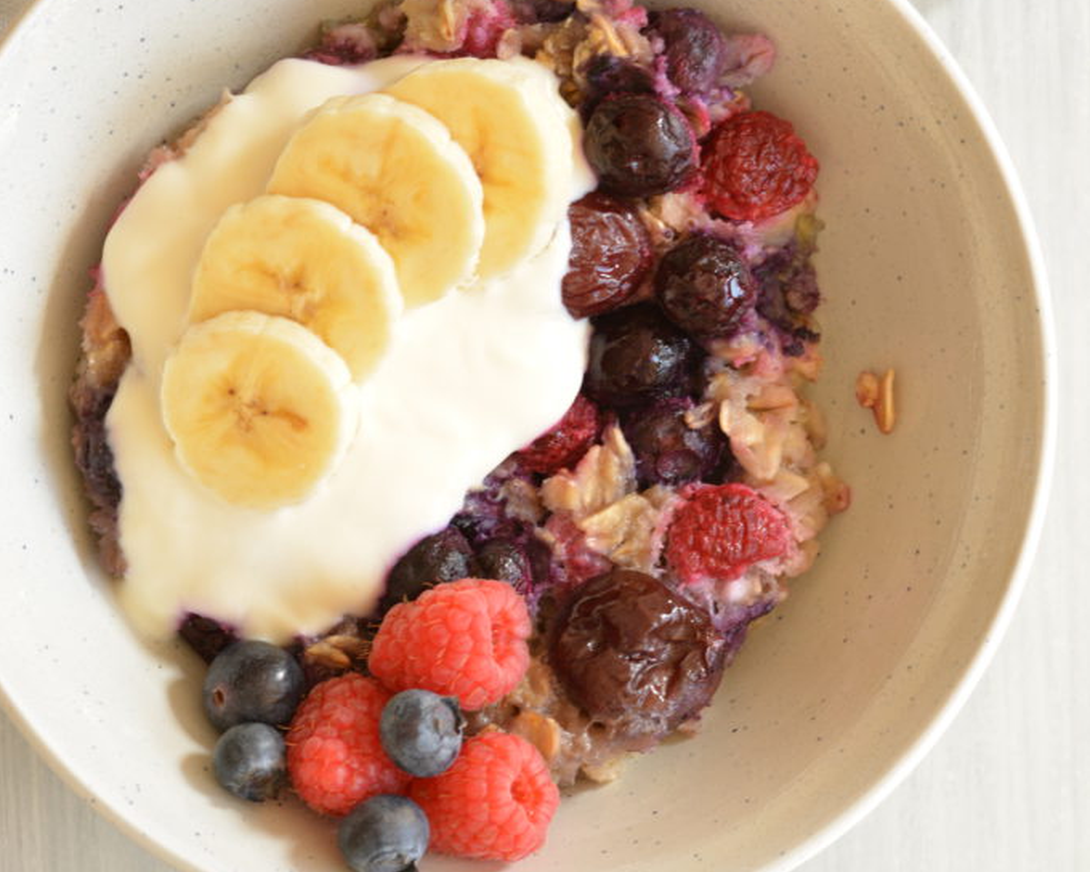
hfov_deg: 8.7
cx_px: 544
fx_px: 7184
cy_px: 130
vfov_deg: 6.9
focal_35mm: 223
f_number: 8
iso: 200
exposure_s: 1/20
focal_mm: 105
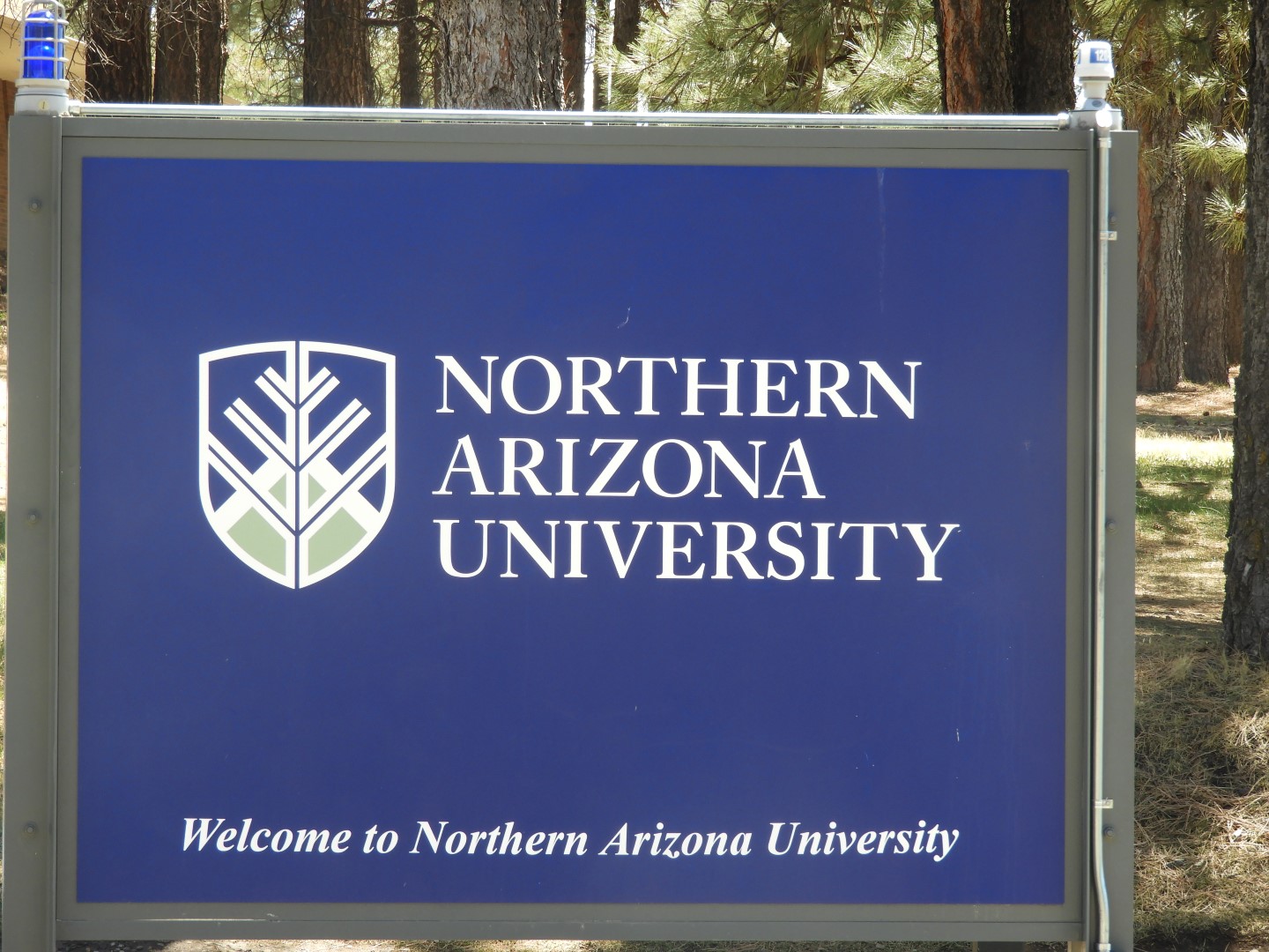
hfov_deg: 11.0
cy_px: 476
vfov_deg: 8.2
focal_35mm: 180
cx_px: 634
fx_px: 6599
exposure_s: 1/80
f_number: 5.3
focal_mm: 32.2
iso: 100
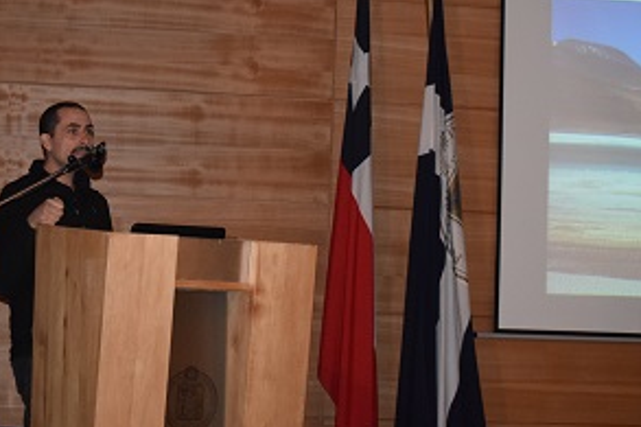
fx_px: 1317
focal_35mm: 74
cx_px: 235
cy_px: 198
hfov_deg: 27.3
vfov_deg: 18.4
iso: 3200
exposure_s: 1/60
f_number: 4.5
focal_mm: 34
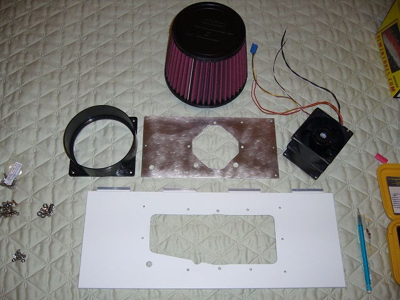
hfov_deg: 52.6
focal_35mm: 35
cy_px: 150
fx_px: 404
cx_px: 200
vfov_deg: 40.7
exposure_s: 1/30
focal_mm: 5.8
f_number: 2.8
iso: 100
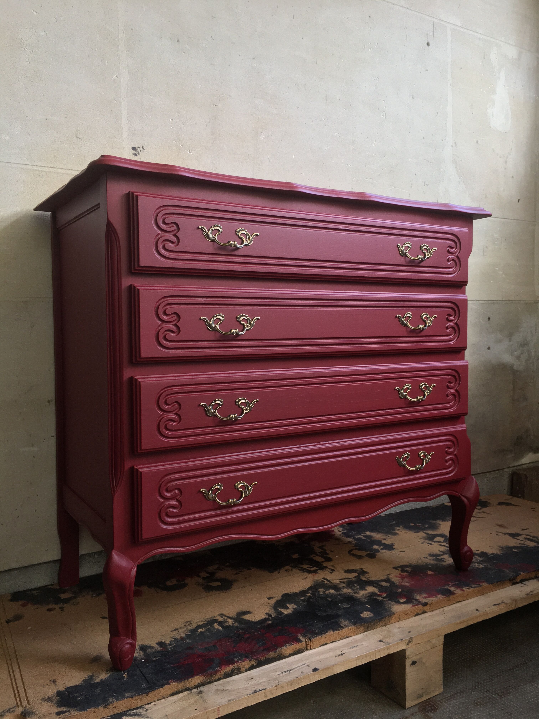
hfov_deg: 48.2
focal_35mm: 29
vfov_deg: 61.7
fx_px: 602
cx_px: 270
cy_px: 360
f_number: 2.2
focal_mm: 4.15
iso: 32
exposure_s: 1/50
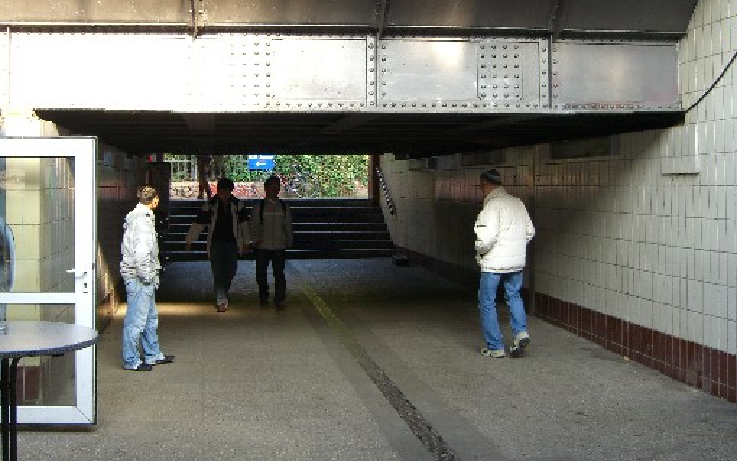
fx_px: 924
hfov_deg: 43.4
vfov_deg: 27.9
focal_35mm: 46
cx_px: 330
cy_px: 163
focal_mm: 7.9
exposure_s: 1/100
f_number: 2.8
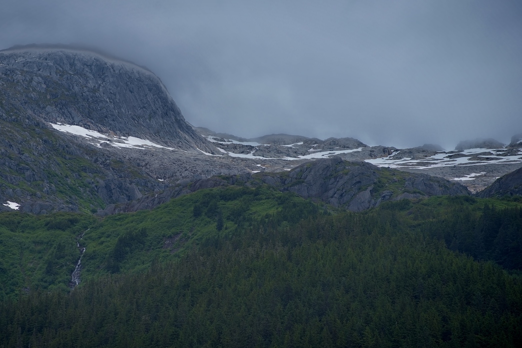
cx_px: 208
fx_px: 3292
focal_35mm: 227
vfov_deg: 6.1
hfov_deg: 9.1
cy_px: 166
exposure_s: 1/400
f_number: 7.1
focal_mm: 185
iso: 100
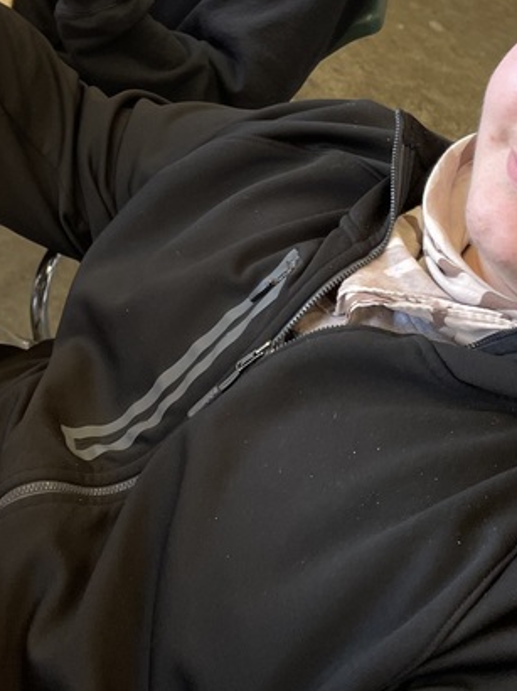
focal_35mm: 65
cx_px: 143
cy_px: -86
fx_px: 1296
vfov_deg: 27.1
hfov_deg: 22.4
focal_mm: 4.2
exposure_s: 1/60
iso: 80
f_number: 1.6
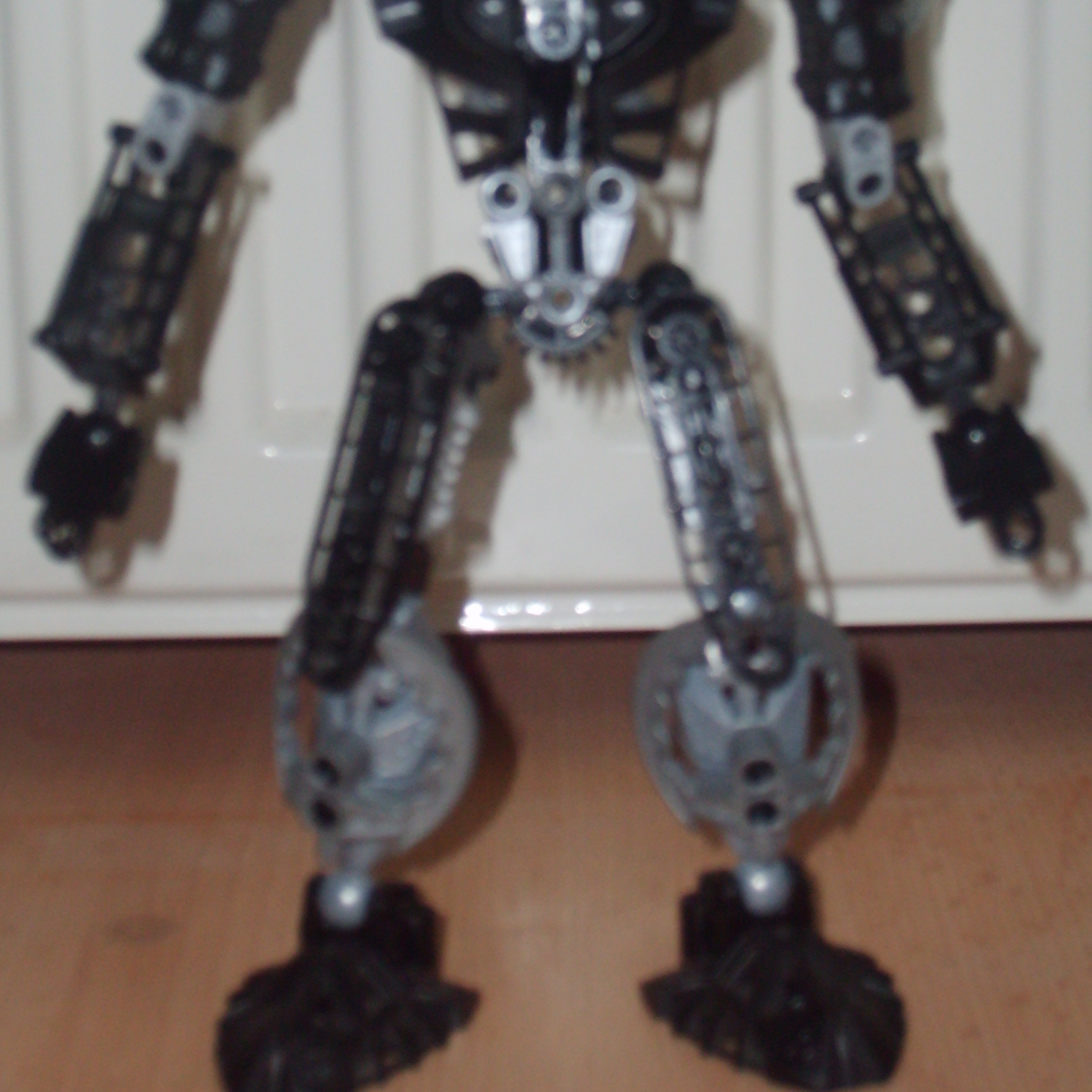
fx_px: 2891
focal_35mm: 81
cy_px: 331
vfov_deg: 21.3
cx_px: 549
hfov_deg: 21.4
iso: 100
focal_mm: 10.3
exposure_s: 1/60
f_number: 3.6
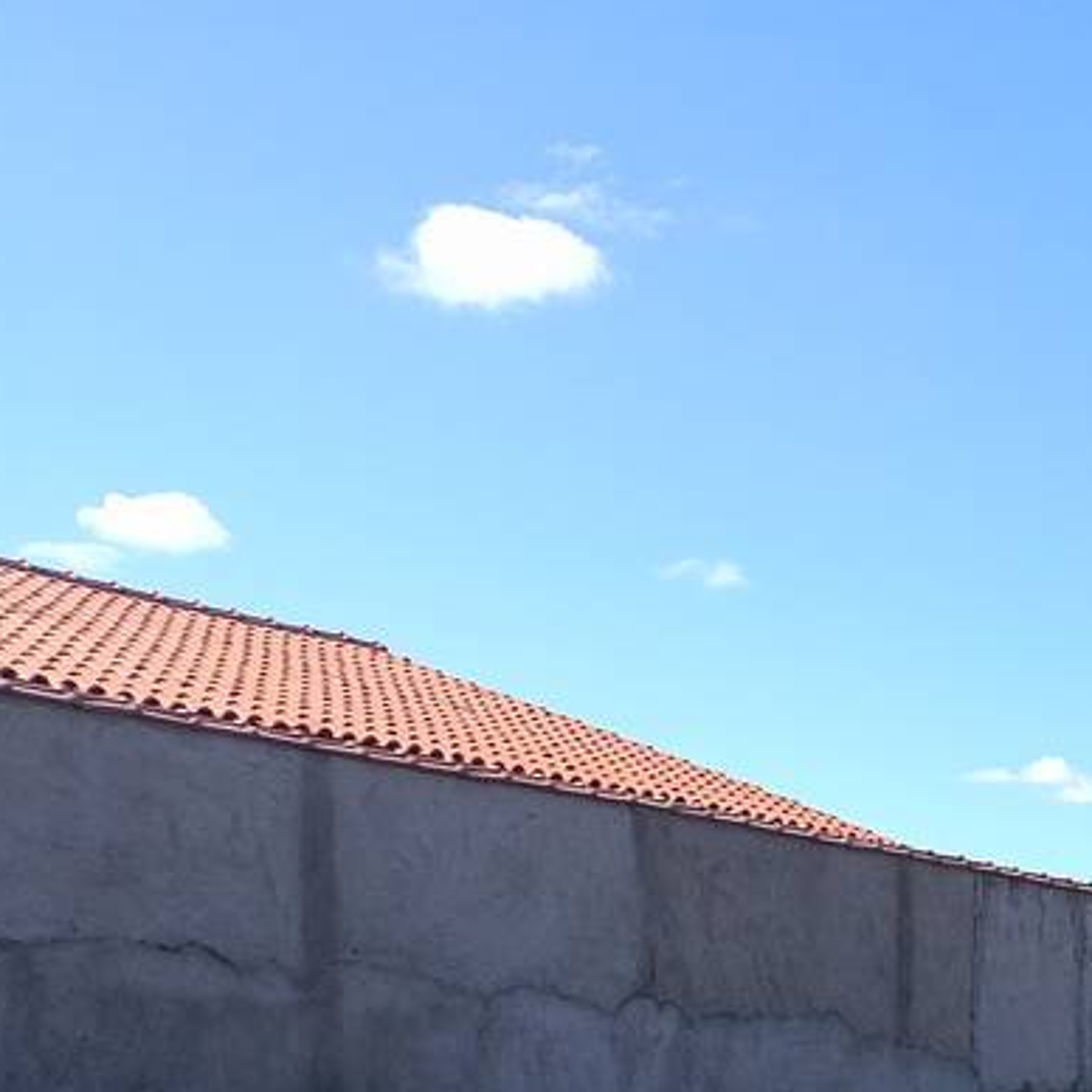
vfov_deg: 19.3
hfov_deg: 17.5
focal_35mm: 82
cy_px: 1469
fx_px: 2927
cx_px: 1917
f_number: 1.7
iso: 50
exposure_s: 1/391
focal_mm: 4.71
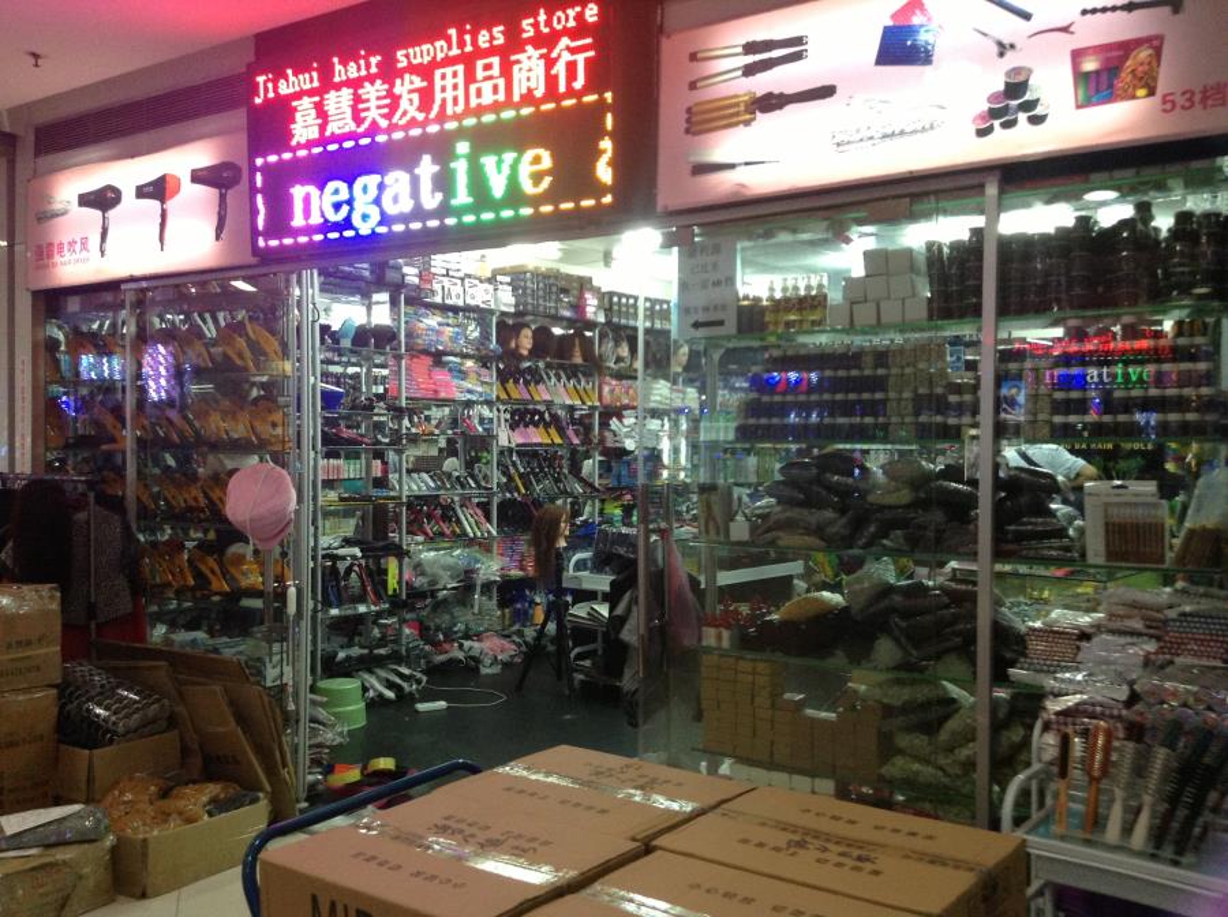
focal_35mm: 33
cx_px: 614
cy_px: 458
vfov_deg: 42.8
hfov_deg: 55.4
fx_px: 1169
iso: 100
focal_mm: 3.3
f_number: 2.4
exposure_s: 1/24
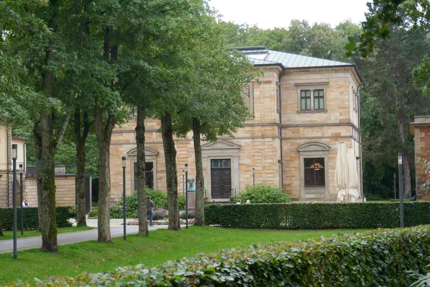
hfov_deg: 24.5
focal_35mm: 83
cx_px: 215
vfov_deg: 16.5
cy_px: 144
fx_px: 991
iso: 125
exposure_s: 1/80
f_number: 4.8
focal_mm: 30.3
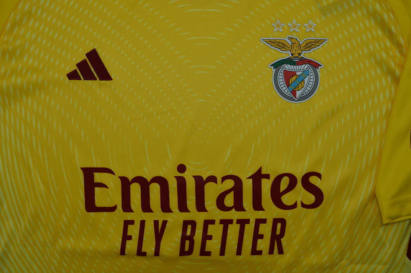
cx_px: 206
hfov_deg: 57.3
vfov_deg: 39.9
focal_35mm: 33
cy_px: 136
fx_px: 376
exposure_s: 1/200
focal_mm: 22
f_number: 13
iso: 400
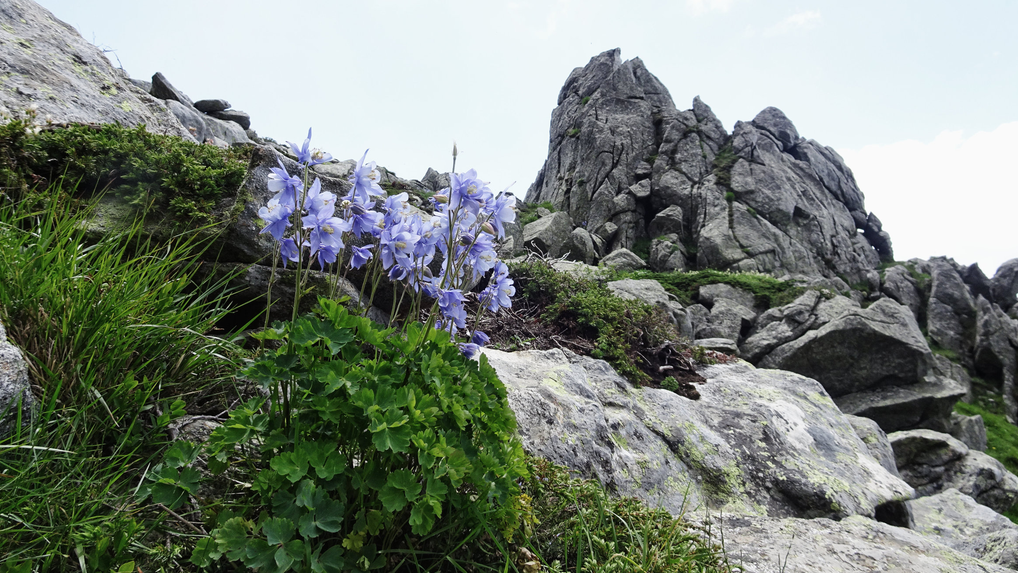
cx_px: 515
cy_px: 269
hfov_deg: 69.9
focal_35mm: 27
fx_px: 729
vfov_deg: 42.9
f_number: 3.5
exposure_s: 1/500
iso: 80
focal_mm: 4.1
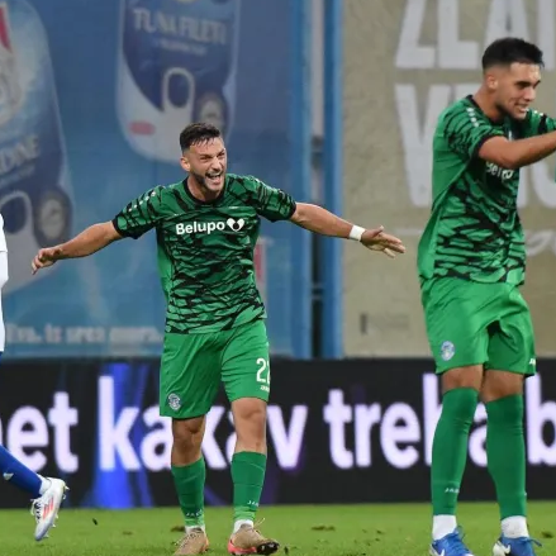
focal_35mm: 530
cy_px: 297
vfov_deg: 3.3
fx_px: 9631
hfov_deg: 3.3
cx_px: 301
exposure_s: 1/1000
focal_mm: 360
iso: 3200
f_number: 5
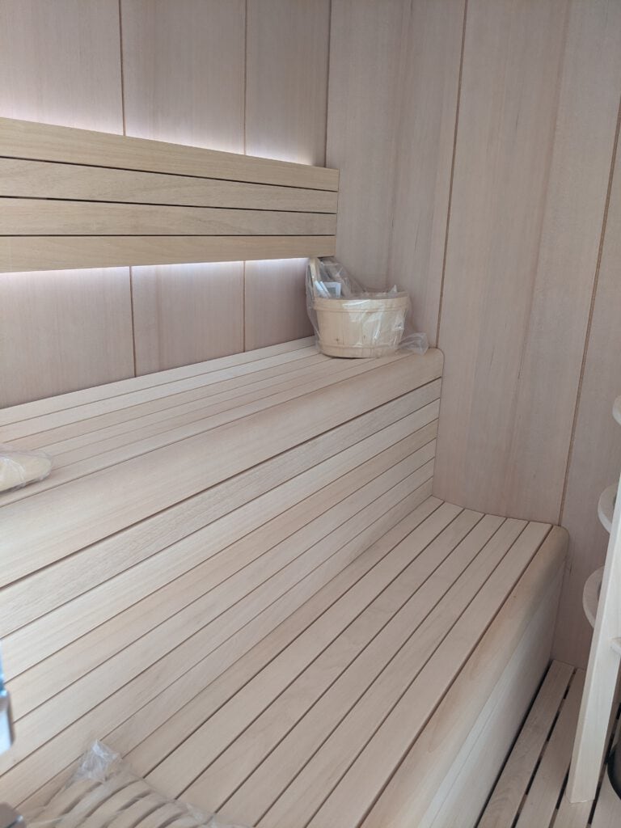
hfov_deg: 51.4
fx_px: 646
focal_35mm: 27
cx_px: 310
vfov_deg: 65.3
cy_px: 414
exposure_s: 1/99.9
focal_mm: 4.44
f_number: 1.8
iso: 71
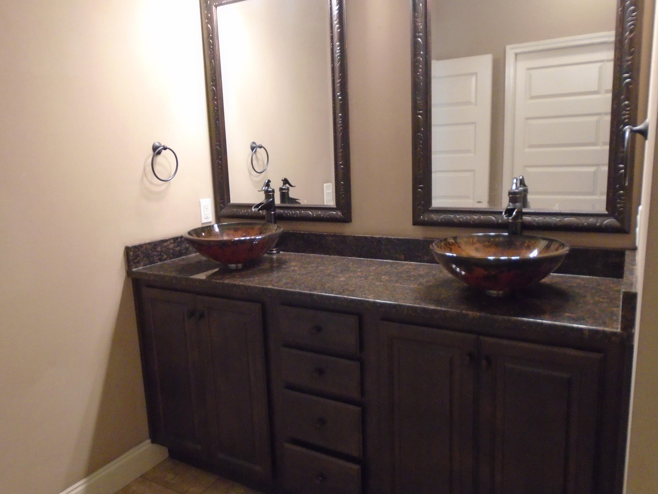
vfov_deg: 53.1
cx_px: 329
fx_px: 494
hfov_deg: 67.3
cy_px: 247
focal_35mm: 26
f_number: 3.2
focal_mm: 4.6
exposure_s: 1/20
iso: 500
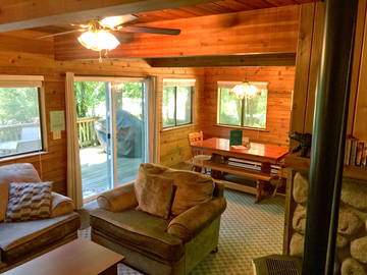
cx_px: 184
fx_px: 307
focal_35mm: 29
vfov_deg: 48.2
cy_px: 138
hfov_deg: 61.7
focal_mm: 4.15
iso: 64
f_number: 2.2
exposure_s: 1/15
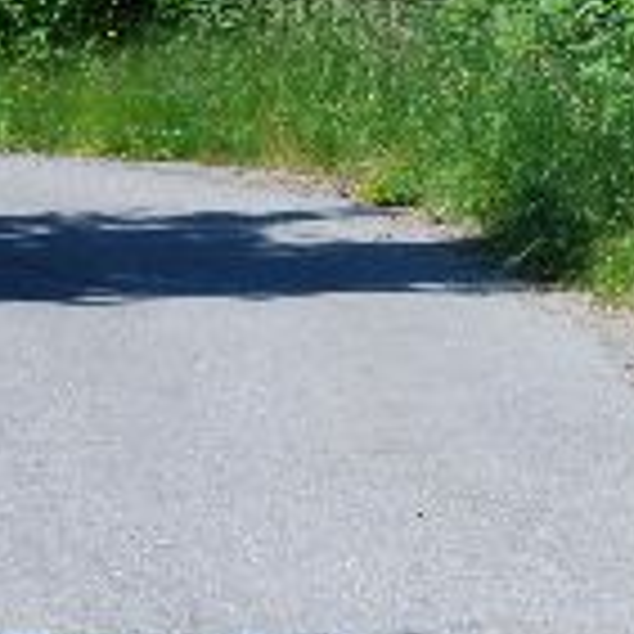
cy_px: 627
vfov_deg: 3.5
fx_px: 10278
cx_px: 917
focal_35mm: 496
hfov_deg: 3.5
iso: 100
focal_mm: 122
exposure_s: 1/125
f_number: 10
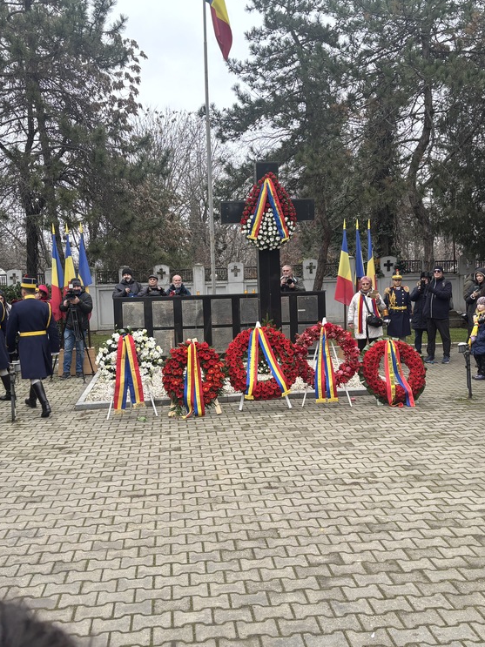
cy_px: 322
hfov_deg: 40.6
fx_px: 654
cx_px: 219
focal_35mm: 35
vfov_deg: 52.6
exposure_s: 1/205
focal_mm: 5.96
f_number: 1.6
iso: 40
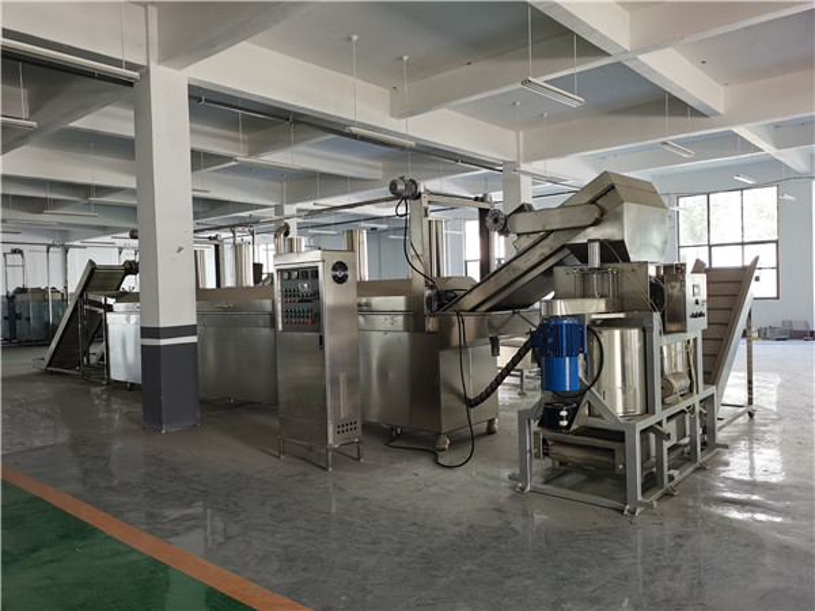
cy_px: 306
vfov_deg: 51.4
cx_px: 408
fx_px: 636
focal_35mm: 27
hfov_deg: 65.3
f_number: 1.8
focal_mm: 5.58
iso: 200
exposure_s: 1/100
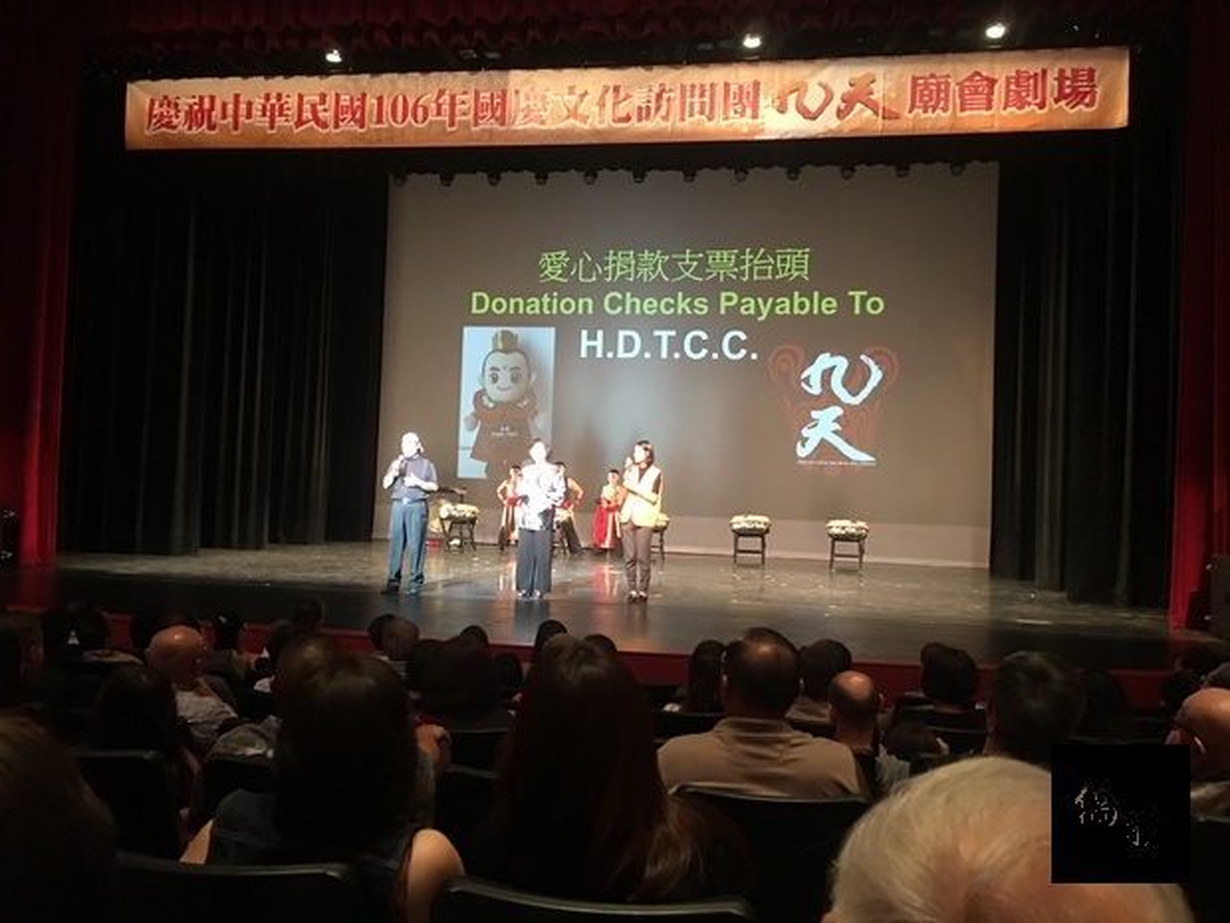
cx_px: 615
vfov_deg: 48.2
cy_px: 462
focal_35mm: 29
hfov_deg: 61.7
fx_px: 1030
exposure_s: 1/4
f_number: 2.2
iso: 64
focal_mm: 4.15
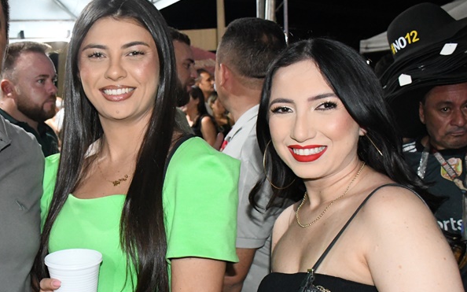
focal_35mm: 51
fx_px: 649
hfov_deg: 38.6
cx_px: 121
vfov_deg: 25.3
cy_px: 183
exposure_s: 1/100
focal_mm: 22
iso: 8000
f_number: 6.3
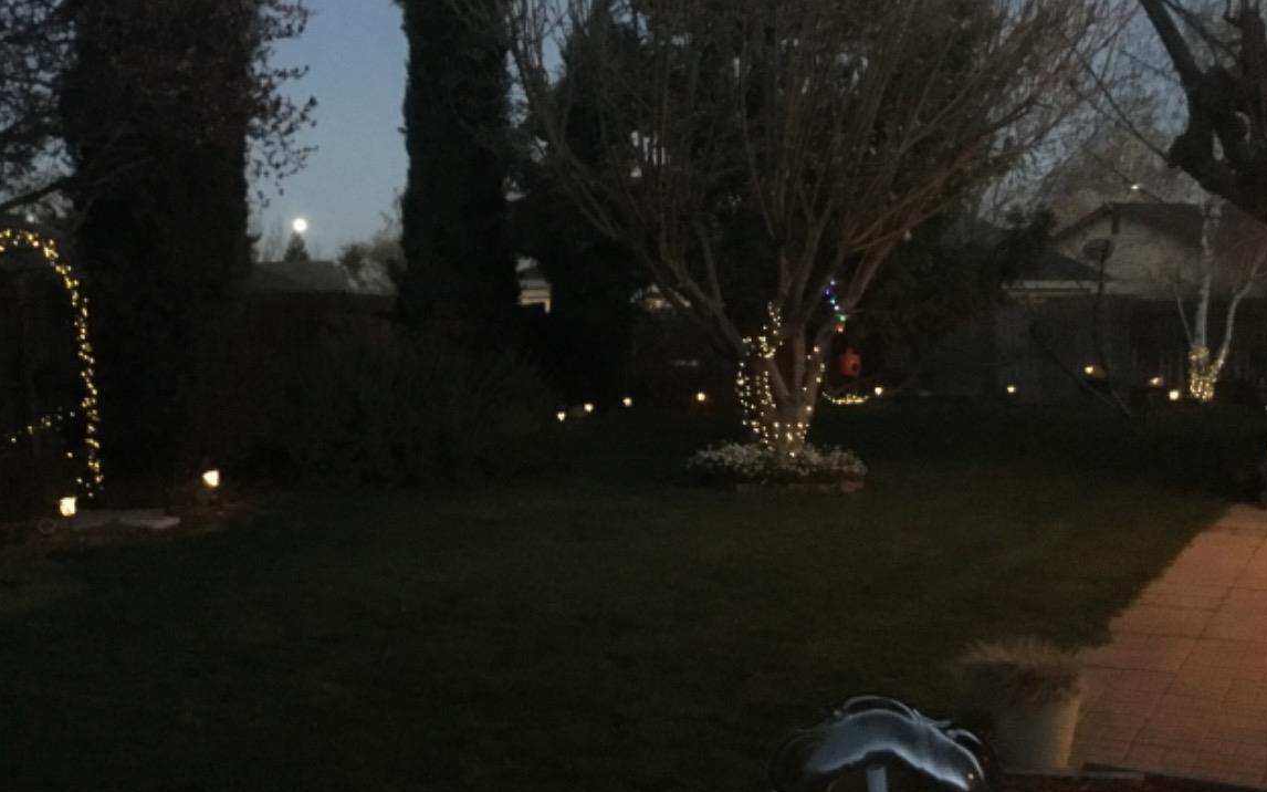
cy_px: 426
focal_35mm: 43
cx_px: 457
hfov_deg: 45.7
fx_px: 1485
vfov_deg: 29.8
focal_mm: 3.3
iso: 800
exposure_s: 1/15
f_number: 2.4
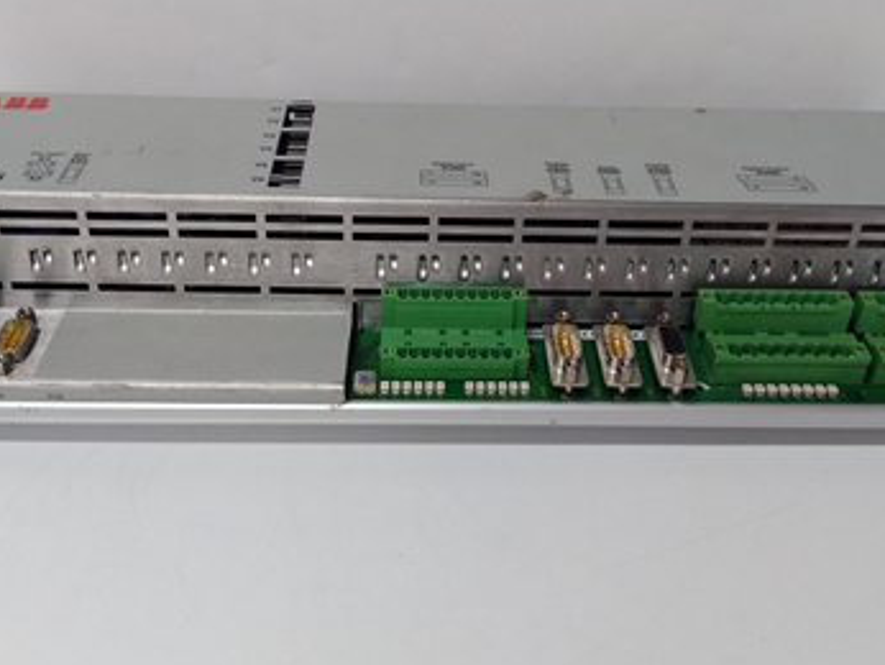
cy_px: 249
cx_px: 466
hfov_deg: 47.8
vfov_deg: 36.6
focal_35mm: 39
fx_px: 998
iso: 182
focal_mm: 3.79
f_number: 2
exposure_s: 1/33
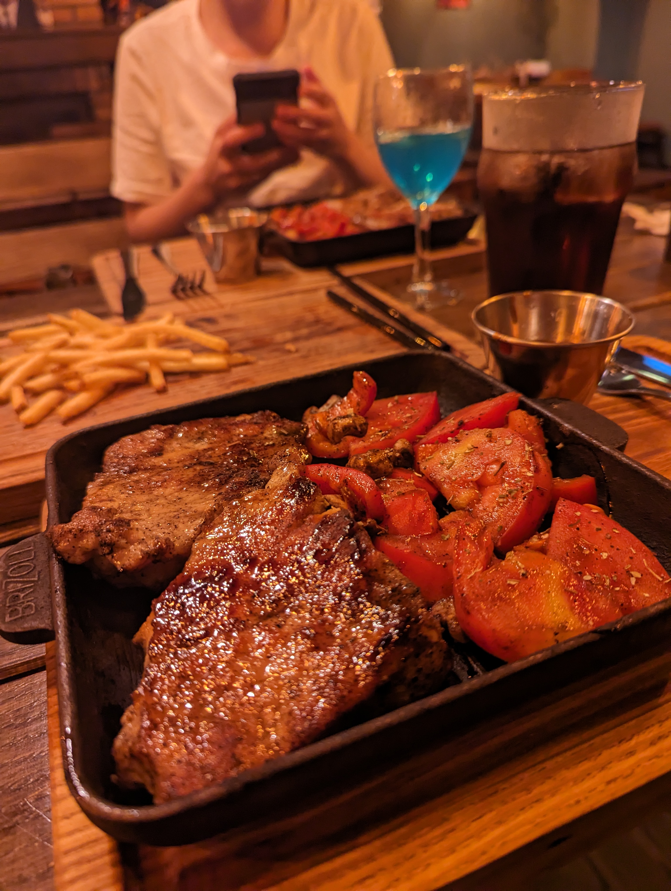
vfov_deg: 71.5
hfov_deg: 56.9
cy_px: 446
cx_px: 336
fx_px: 619
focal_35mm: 24
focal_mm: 6.81
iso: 878
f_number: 1.85
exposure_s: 1/98.5
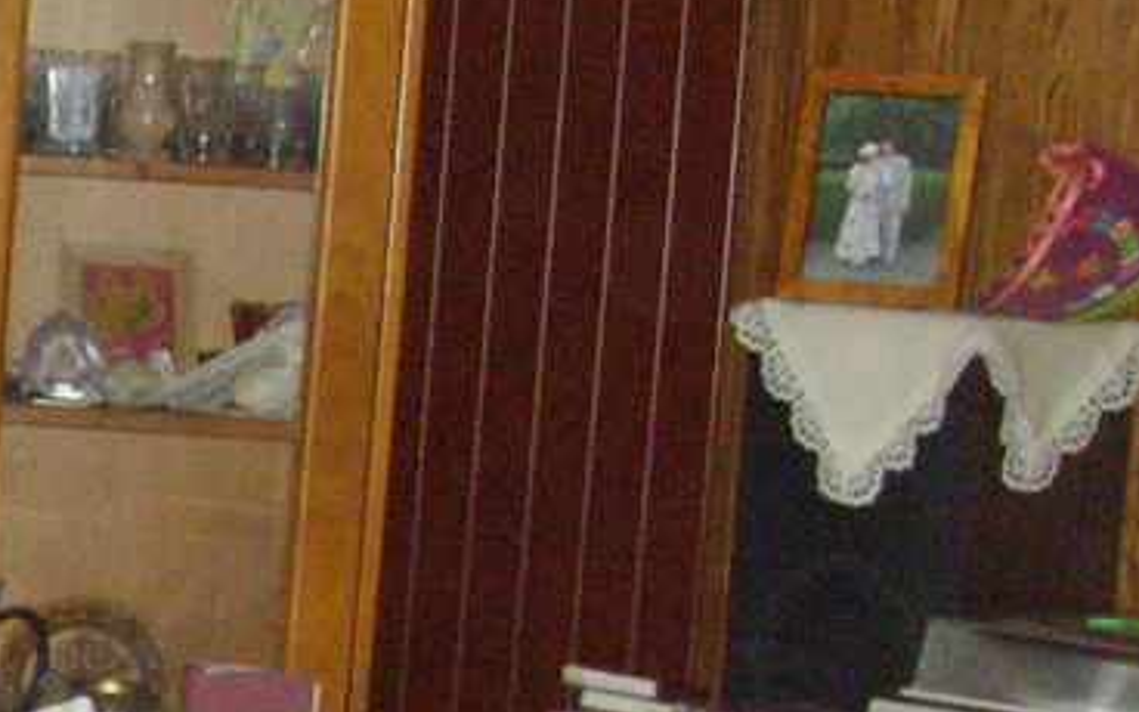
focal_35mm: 166
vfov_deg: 7.9
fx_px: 5153
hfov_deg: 11.6
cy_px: 693
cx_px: -953
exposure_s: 1/50
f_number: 2.7
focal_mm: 6
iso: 315
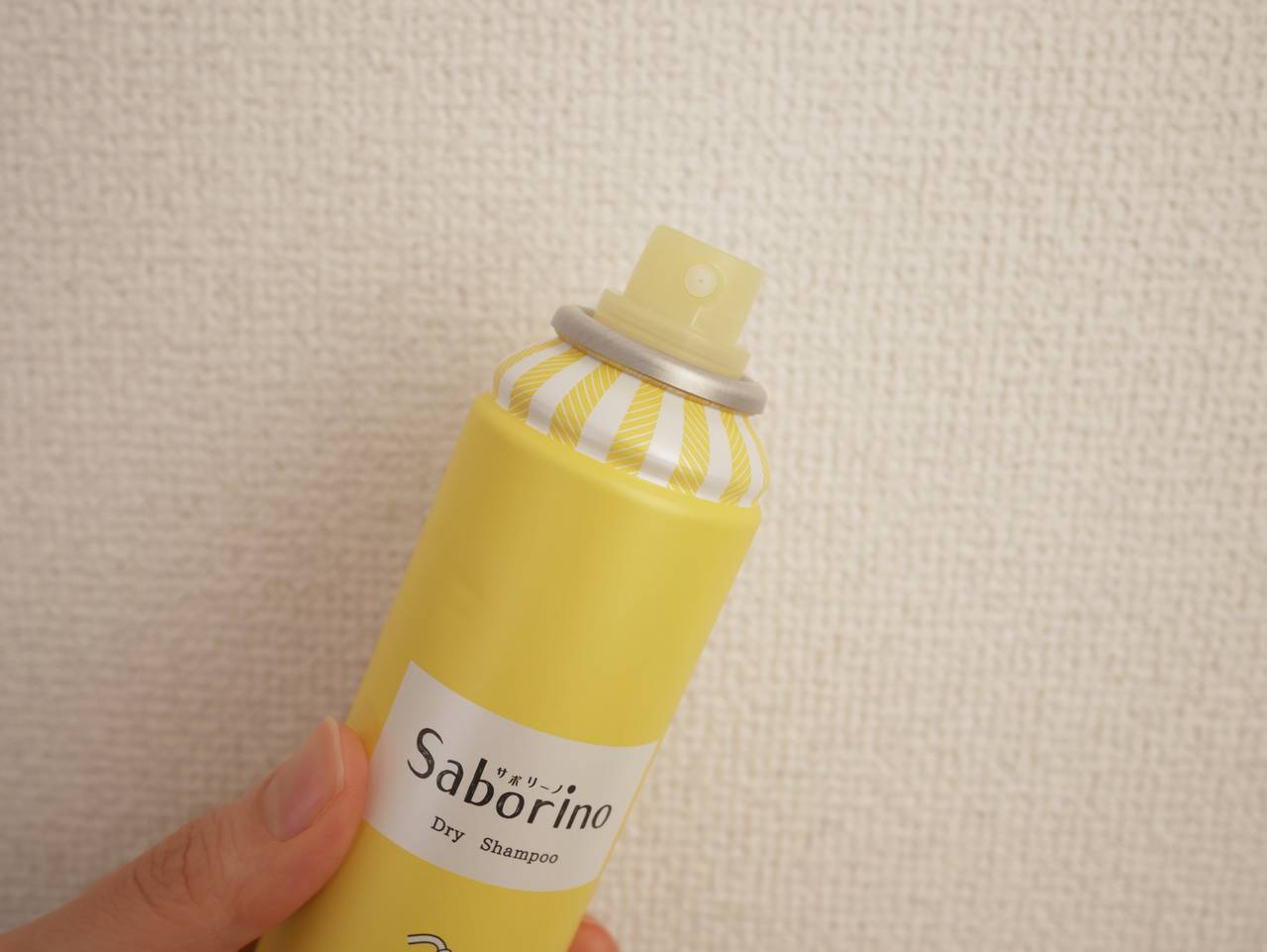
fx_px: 1245
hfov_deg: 53.9
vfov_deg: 41.8
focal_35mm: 34
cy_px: 476
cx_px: 634
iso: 200
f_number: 4
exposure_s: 1/125
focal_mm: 17
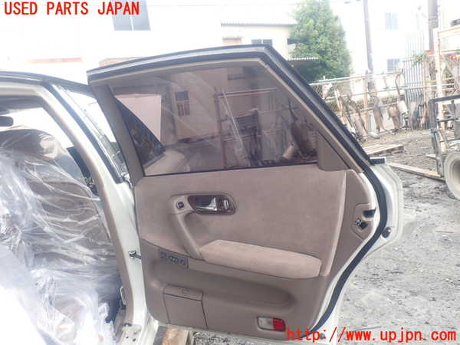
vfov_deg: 46.8
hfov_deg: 60.0
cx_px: 230
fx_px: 399
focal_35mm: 30
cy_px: 172
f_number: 3.2
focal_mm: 5.4
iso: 100
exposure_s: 1/125
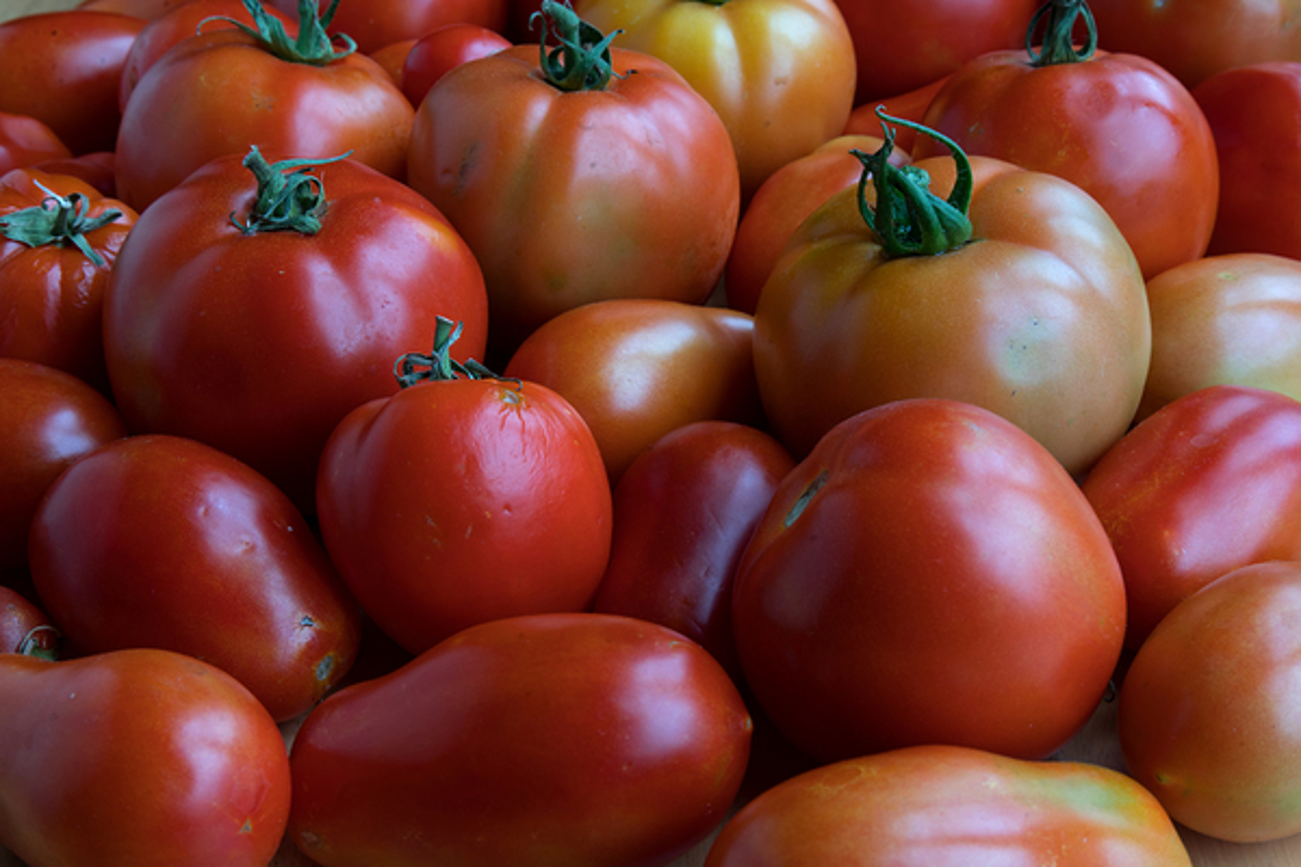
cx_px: 650
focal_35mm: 58
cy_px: 434
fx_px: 2096
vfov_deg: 23.4
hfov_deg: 34.5
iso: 200
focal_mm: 58
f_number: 18
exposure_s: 1/5
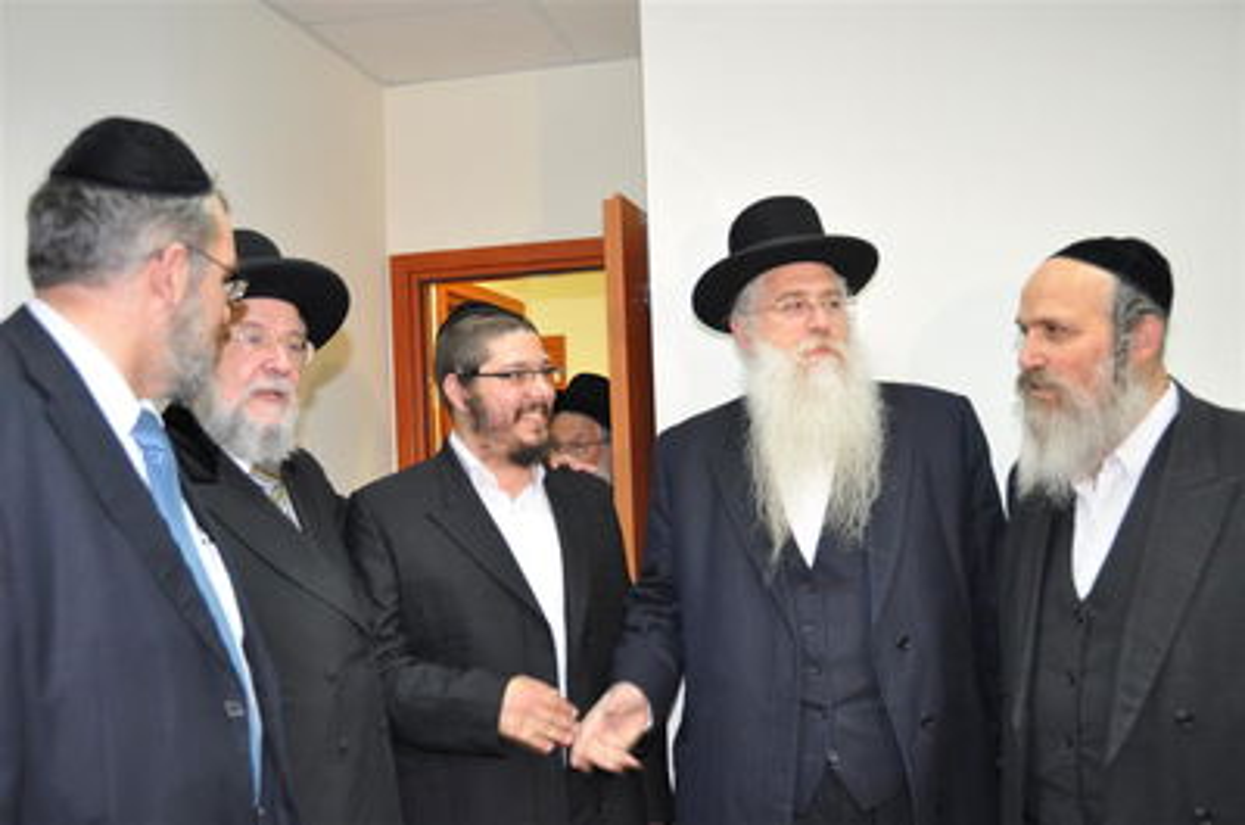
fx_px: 1243
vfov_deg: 36.7
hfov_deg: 53.2
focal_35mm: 36
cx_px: 622
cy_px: 412
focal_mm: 24
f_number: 4
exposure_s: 1/60
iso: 720
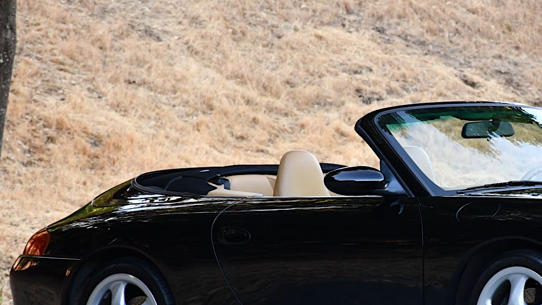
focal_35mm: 371
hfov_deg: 5.8
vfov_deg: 3.3
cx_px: 467
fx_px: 5332
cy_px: 213
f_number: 5.6
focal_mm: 122
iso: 1100
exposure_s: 1/250
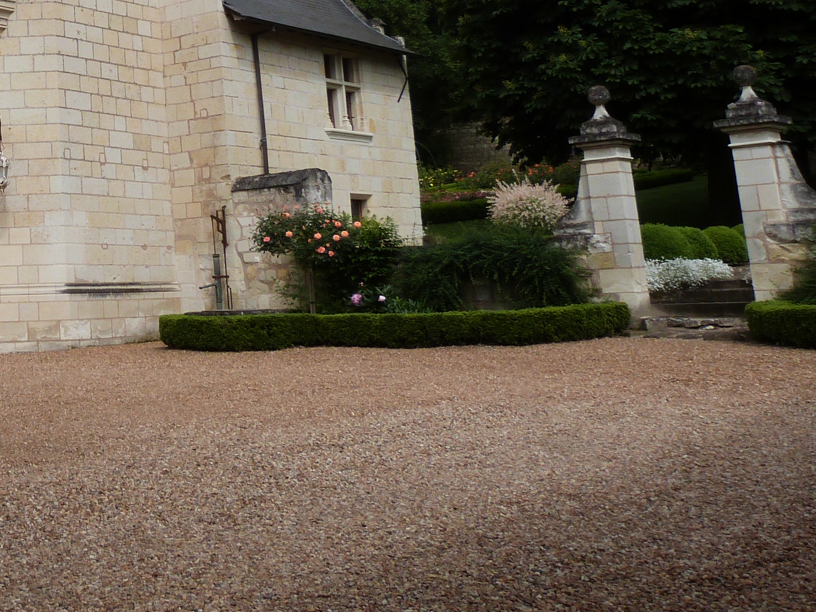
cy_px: 26
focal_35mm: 52
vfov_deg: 26.8
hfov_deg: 33.2
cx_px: -30
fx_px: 1226
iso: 100
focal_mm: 4.5
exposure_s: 1/500
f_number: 5.6
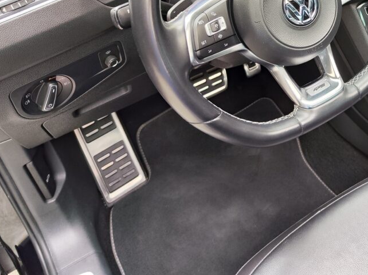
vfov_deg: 31.8
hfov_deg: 40.6
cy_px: 22
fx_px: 457
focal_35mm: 43
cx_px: 330
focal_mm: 7.01
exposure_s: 1/100
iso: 119
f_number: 1.69
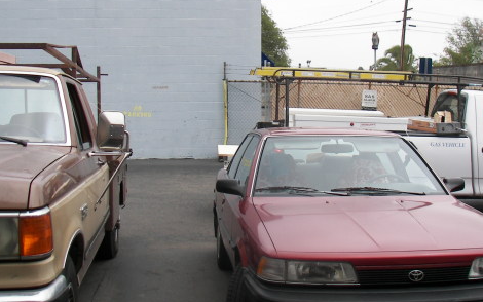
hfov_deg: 38.8
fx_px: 685
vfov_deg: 24.9
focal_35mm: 52
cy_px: 158
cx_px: 262
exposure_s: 1/800
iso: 50
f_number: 2.8
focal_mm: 6
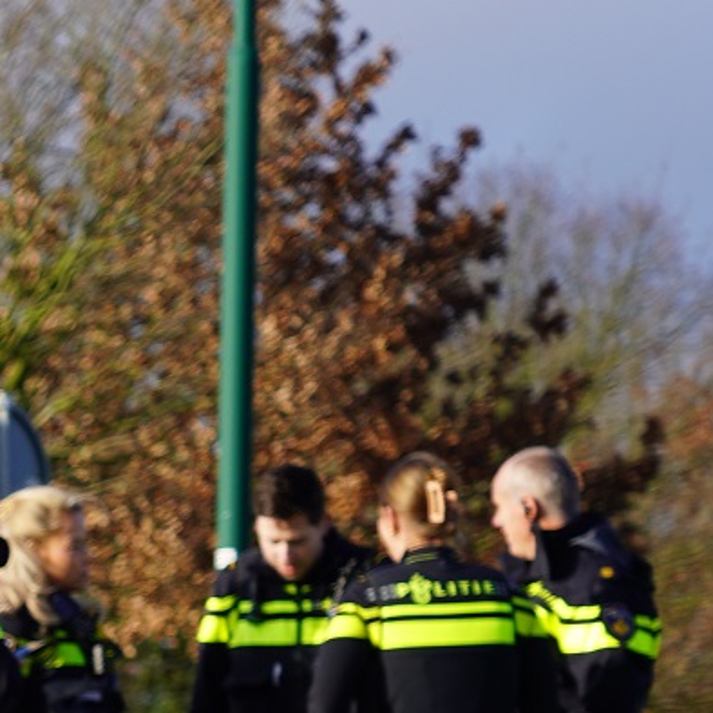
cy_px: 914
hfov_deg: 5.6
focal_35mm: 302
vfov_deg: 5.8
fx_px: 7038
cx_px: -854
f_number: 5
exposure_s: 1/400
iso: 100
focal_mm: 73
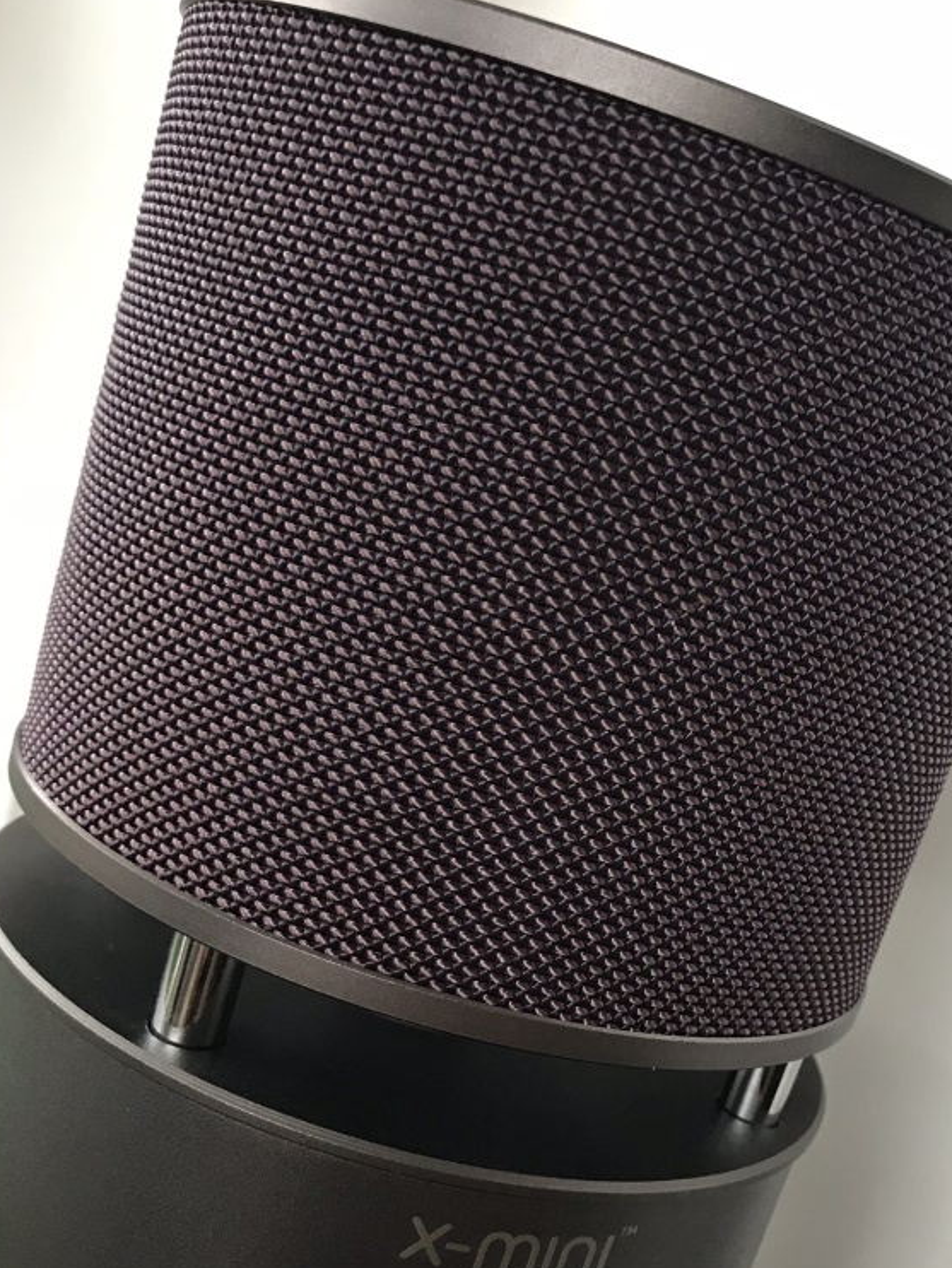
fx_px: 1466
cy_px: 858
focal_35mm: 40
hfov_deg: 35.6
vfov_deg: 46.0
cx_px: 633
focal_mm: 3.99
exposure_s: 1/17
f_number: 1.8
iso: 64
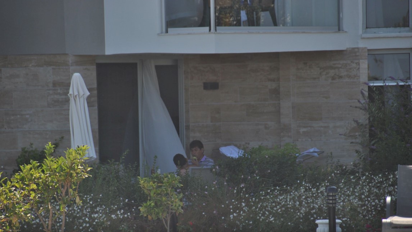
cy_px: 134
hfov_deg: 6.8
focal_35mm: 316
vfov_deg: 3.8
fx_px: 3452
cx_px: 206
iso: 200
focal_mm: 200
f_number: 5.6
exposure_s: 1/800
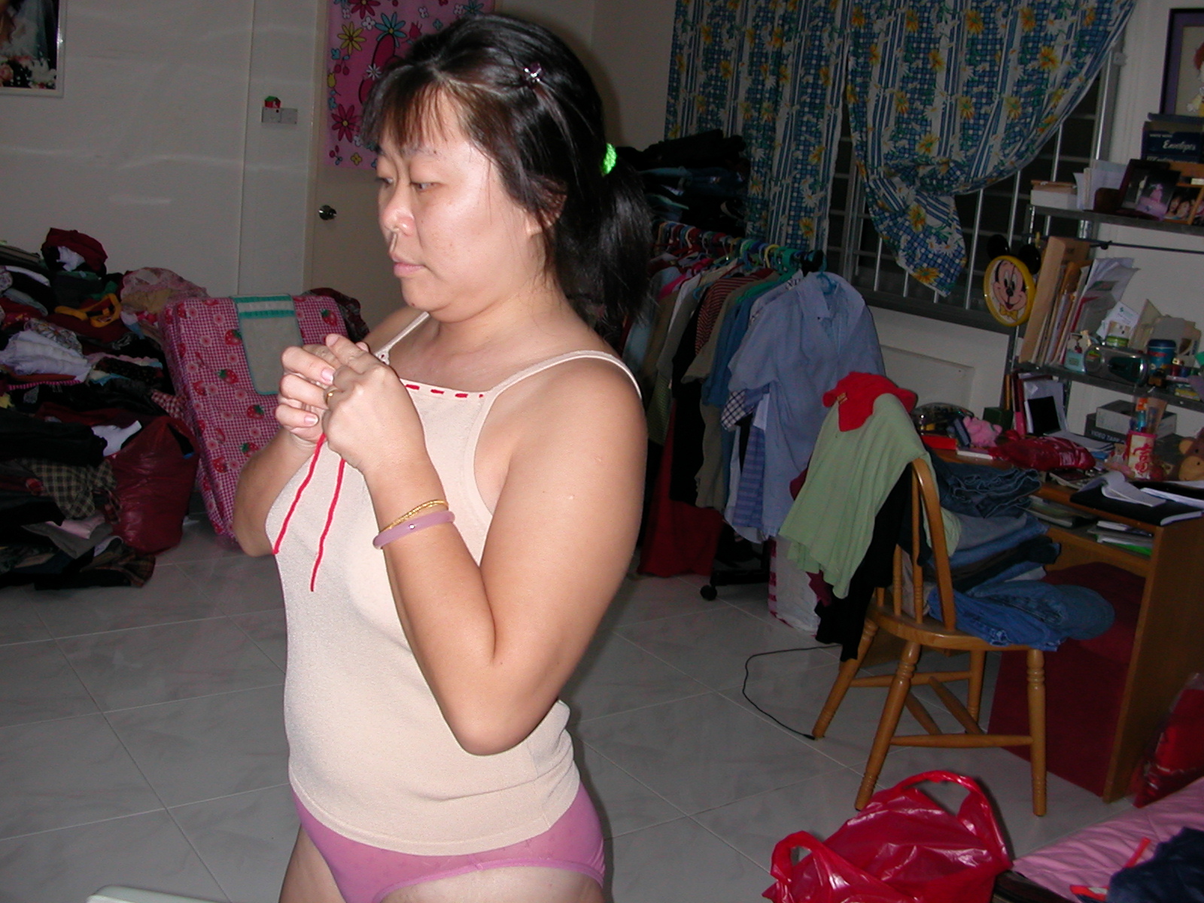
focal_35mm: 37
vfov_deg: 38.7
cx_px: 602
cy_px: 452
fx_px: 1287
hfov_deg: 50.1
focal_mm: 5.6
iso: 100
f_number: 2.7
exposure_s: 1/59.9
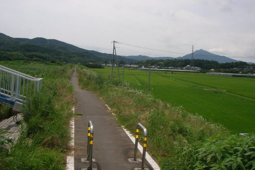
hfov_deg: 45.4
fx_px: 305
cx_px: 139
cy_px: 64
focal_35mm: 43
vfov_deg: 31.1
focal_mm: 5.7
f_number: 2.8
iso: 64
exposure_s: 1/640
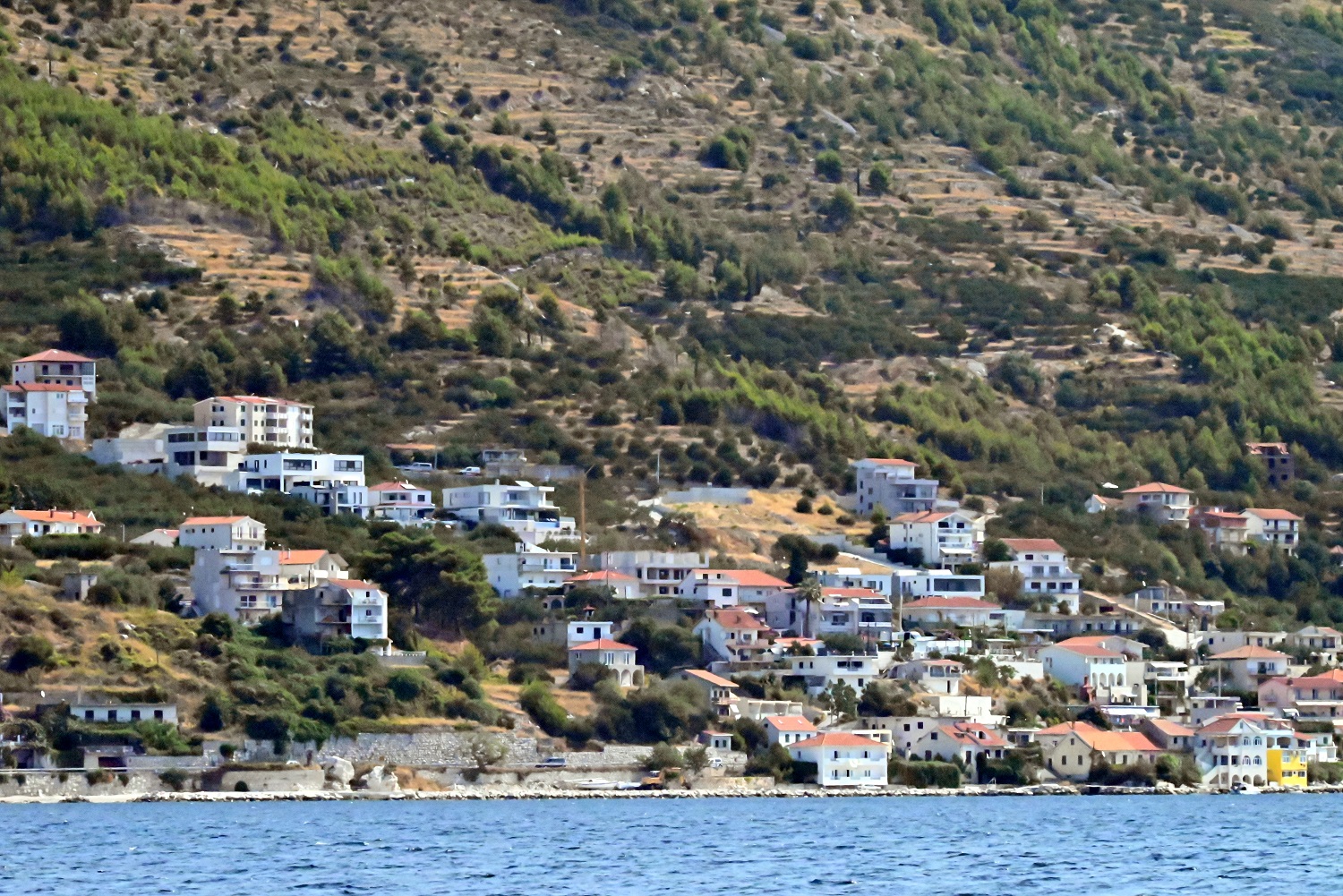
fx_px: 8582
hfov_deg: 8.9
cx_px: 672
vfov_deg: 6.0
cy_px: 448
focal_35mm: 230
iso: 36000
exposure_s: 1/8000
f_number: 29
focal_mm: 230
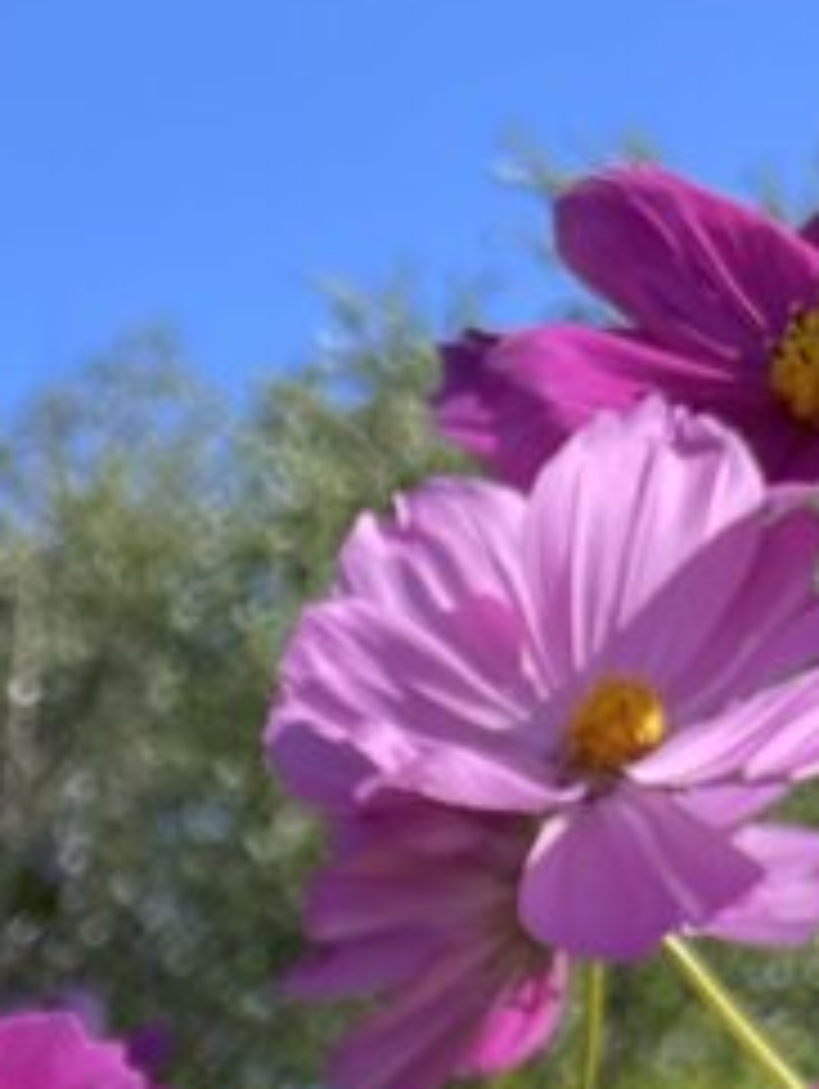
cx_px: -706
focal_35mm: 110
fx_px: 3464
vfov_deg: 14.5
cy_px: 2236
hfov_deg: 12.2
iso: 32
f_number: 1.6
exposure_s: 1/963
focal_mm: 4.2
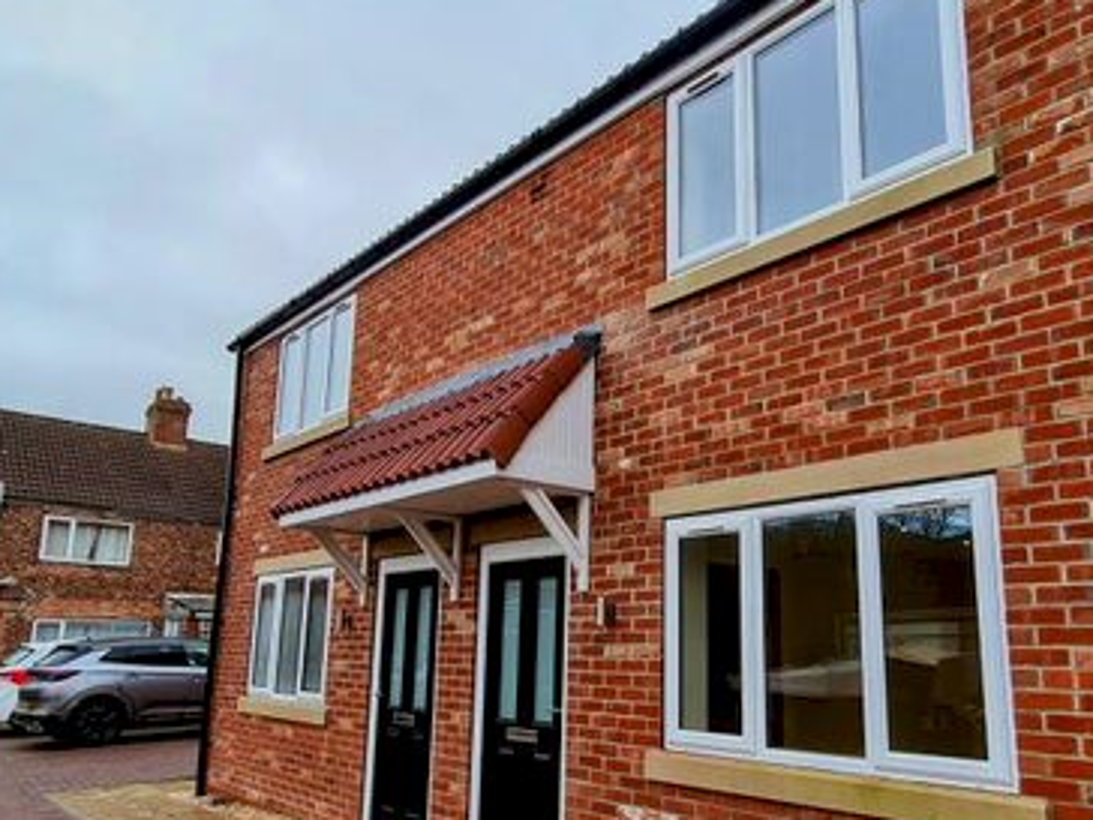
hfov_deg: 69.0
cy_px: 488
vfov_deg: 54.5
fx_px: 789
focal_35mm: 25
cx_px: 634
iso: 50
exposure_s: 1/307
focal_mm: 1.74
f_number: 2.2
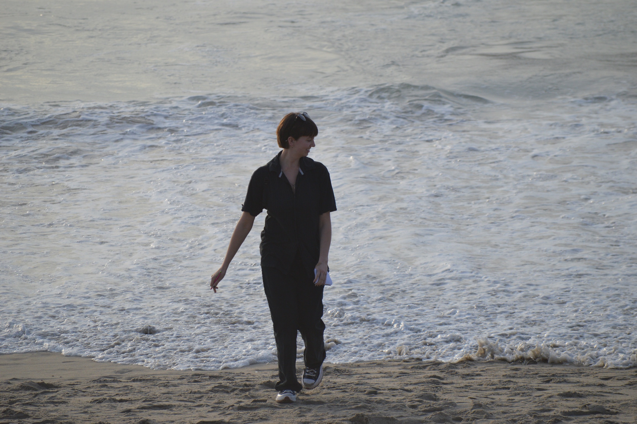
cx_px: 318
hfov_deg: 9.2
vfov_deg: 6.1
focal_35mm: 225
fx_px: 3978
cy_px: 212
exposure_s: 1/1000
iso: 400
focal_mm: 150
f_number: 5
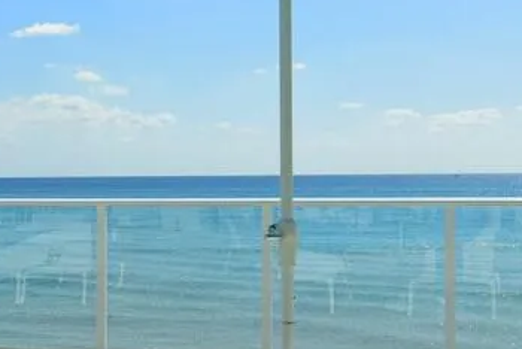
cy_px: 188
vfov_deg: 18.0
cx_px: -46
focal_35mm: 76
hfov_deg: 24.9
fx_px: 1103
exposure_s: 1/2000
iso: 250
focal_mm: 20
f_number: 5.6
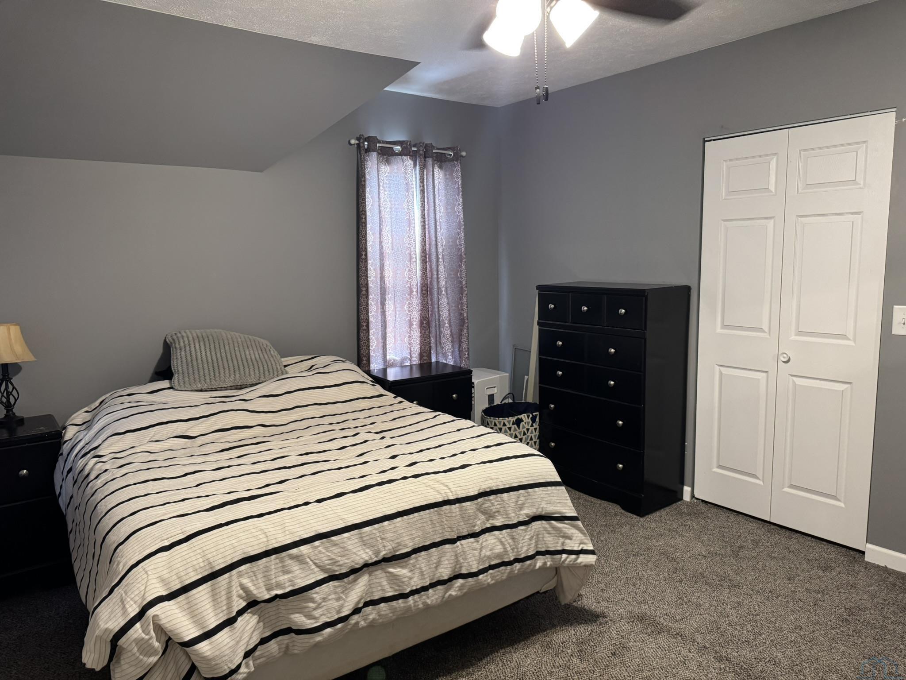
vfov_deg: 56.8
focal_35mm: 24
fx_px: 628
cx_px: 453
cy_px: 340
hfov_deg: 71.6
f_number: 1.78
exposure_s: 1/60
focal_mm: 6.76
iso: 320
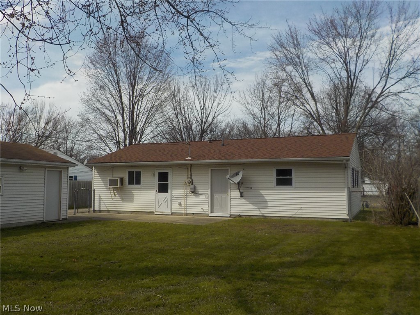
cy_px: 158
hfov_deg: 60.0
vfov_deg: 46.8
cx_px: 210
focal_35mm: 30
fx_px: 364
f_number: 6.6
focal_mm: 4.1
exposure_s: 1/500
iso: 125
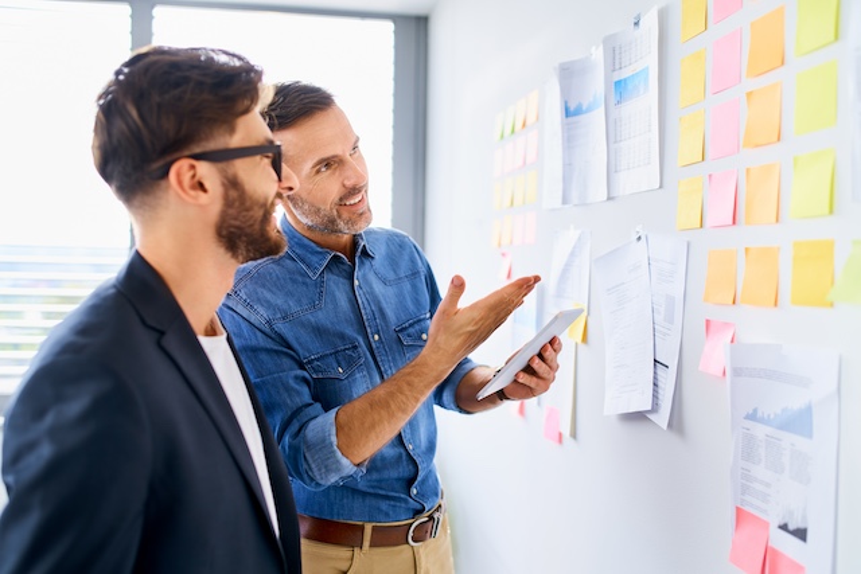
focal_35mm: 35
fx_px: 837
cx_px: 430
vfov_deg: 37.9
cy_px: 287
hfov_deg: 54.4
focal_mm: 35
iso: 100
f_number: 2
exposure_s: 1/200
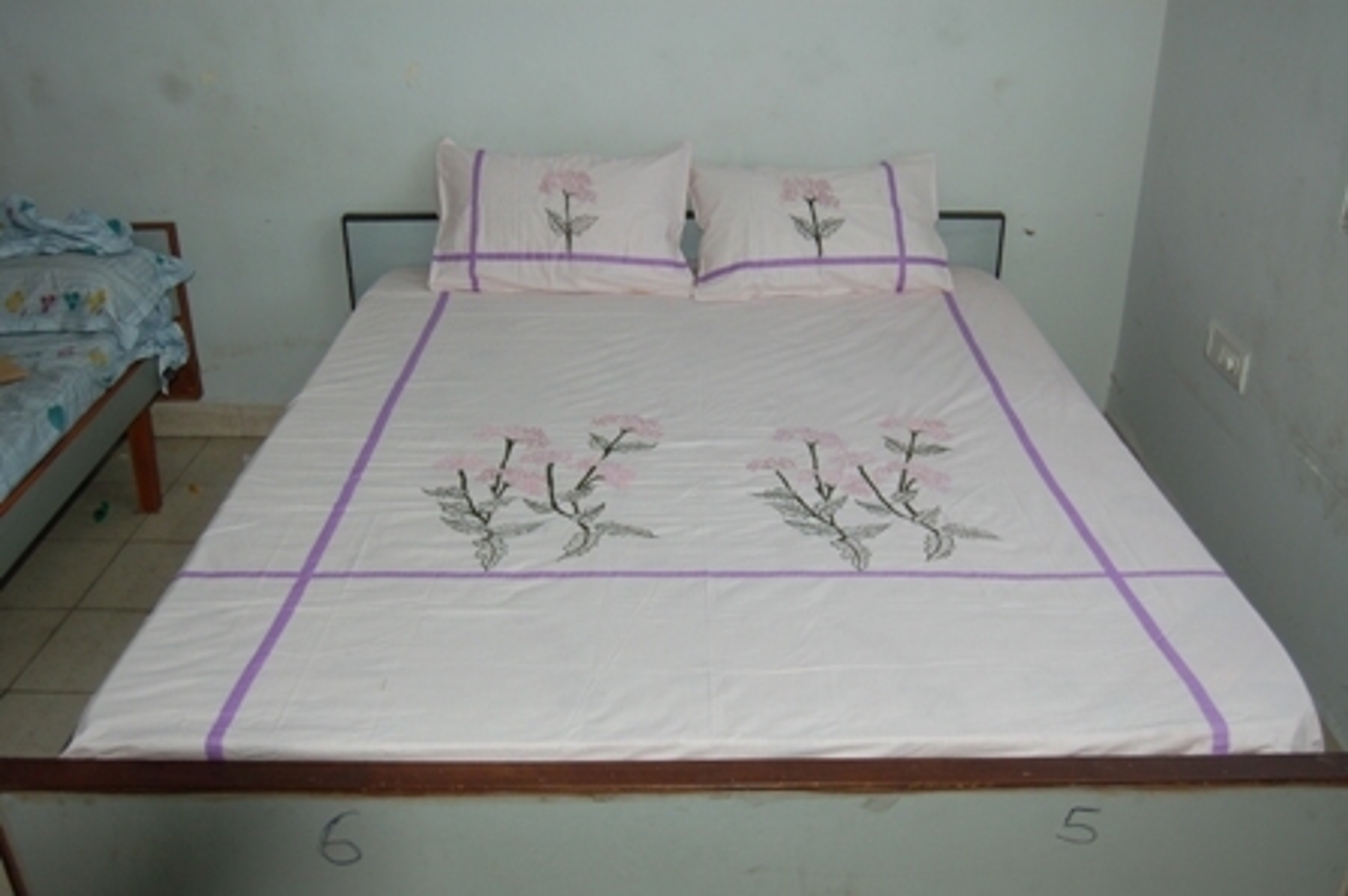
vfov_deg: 38.3
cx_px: 674
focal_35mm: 34
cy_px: 448
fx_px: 1291
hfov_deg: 55.1
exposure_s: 1/60
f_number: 3.8
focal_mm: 23
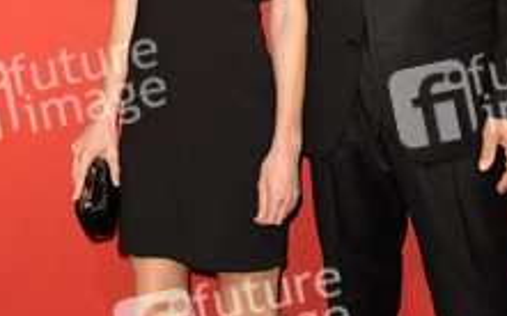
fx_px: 1782
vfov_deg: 10.1
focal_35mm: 129
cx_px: 299
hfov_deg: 16.2
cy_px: -21
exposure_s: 1/160
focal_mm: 70
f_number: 5.6
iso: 800
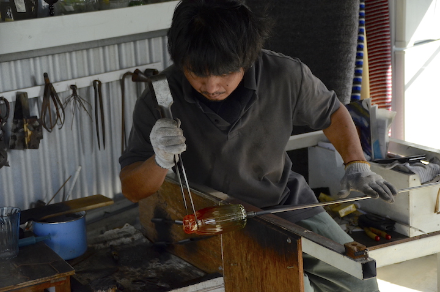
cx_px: 220
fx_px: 951
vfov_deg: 17.4
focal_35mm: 78
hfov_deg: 26.0
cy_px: 146
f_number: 5
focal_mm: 52
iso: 800
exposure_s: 1/800
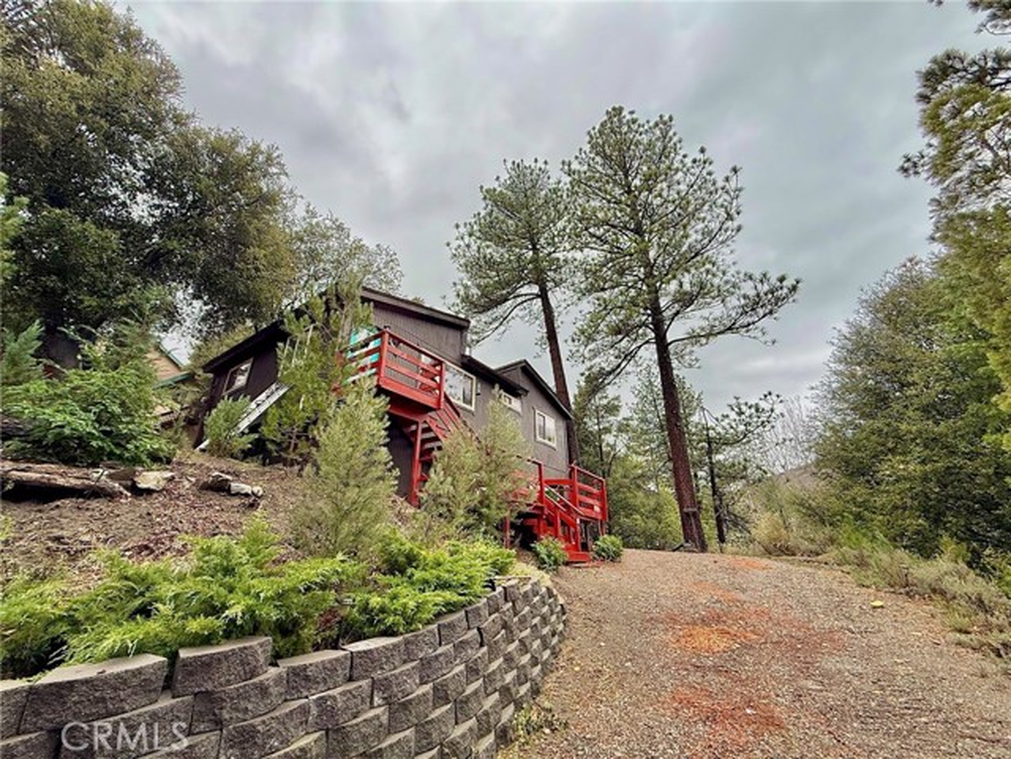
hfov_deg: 102.1
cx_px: 506
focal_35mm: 14
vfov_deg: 85.7
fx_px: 409
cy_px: 380
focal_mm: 2.22
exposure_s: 1/237
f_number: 2.2
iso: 64
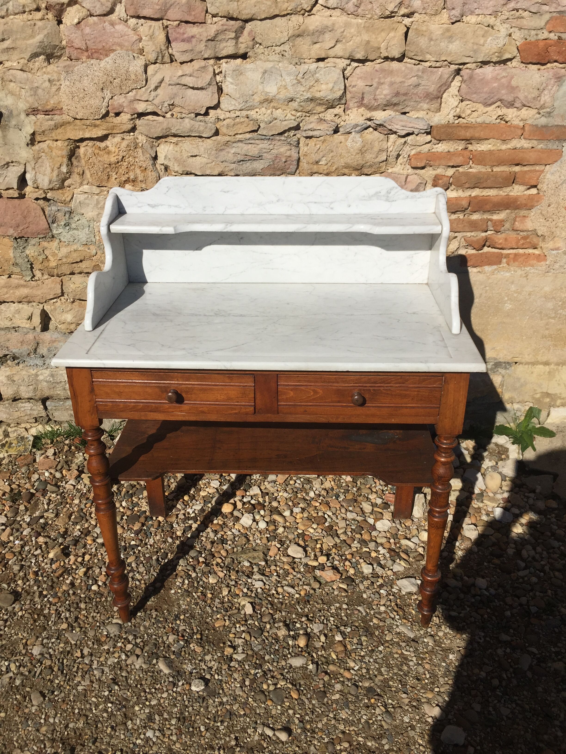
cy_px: 377
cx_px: 283
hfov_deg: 48.2
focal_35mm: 29
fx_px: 632
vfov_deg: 61.7
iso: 32
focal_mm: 4.15
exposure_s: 1/5650
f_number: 2.2
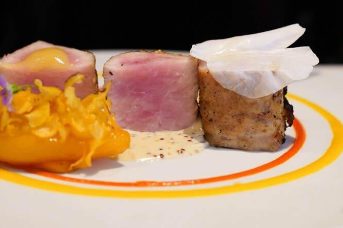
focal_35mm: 89
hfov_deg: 22.8
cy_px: 94
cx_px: 133
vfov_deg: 15.3
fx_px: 847
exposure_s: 1/80
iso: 5000
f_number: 5.6
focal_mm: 70
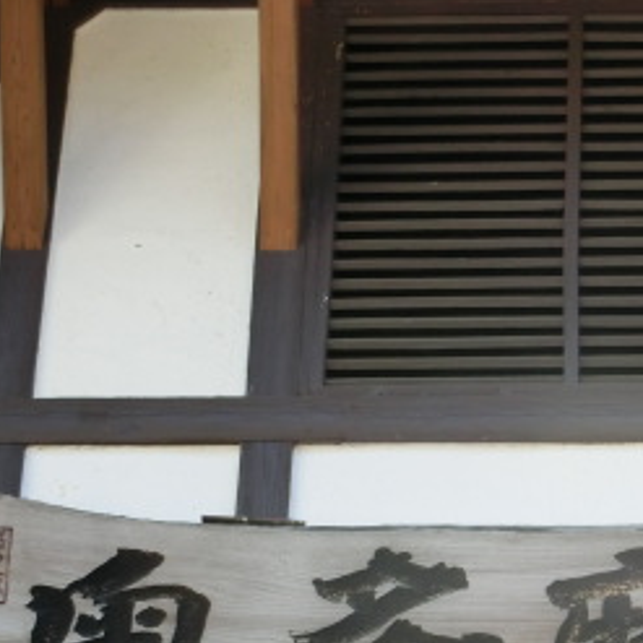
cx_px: 521
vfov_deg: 8.2
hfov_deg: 8.2
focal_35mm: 213
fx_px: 4476
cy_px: 583
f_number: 5.6
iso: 200
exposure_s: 1/125
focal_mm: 16.5
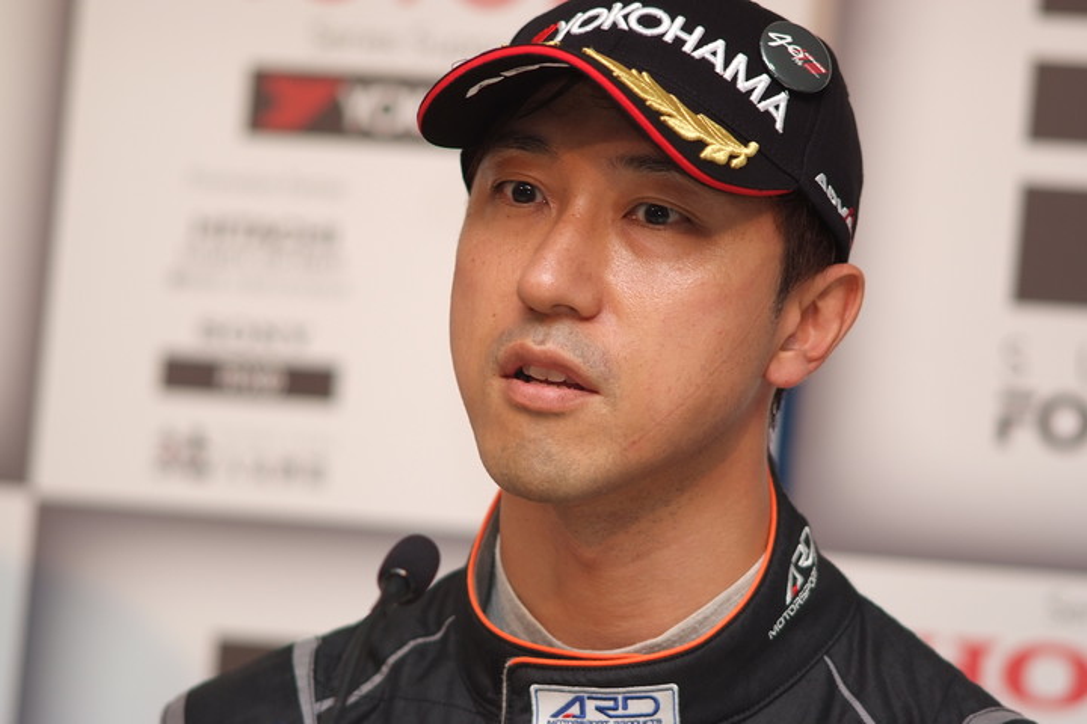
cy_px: 362
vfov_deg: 5.1
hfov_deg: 7.6
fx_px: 8152
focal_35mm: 270
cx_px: 544
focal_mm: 180
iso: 400
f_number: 2.8
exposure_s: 1/250
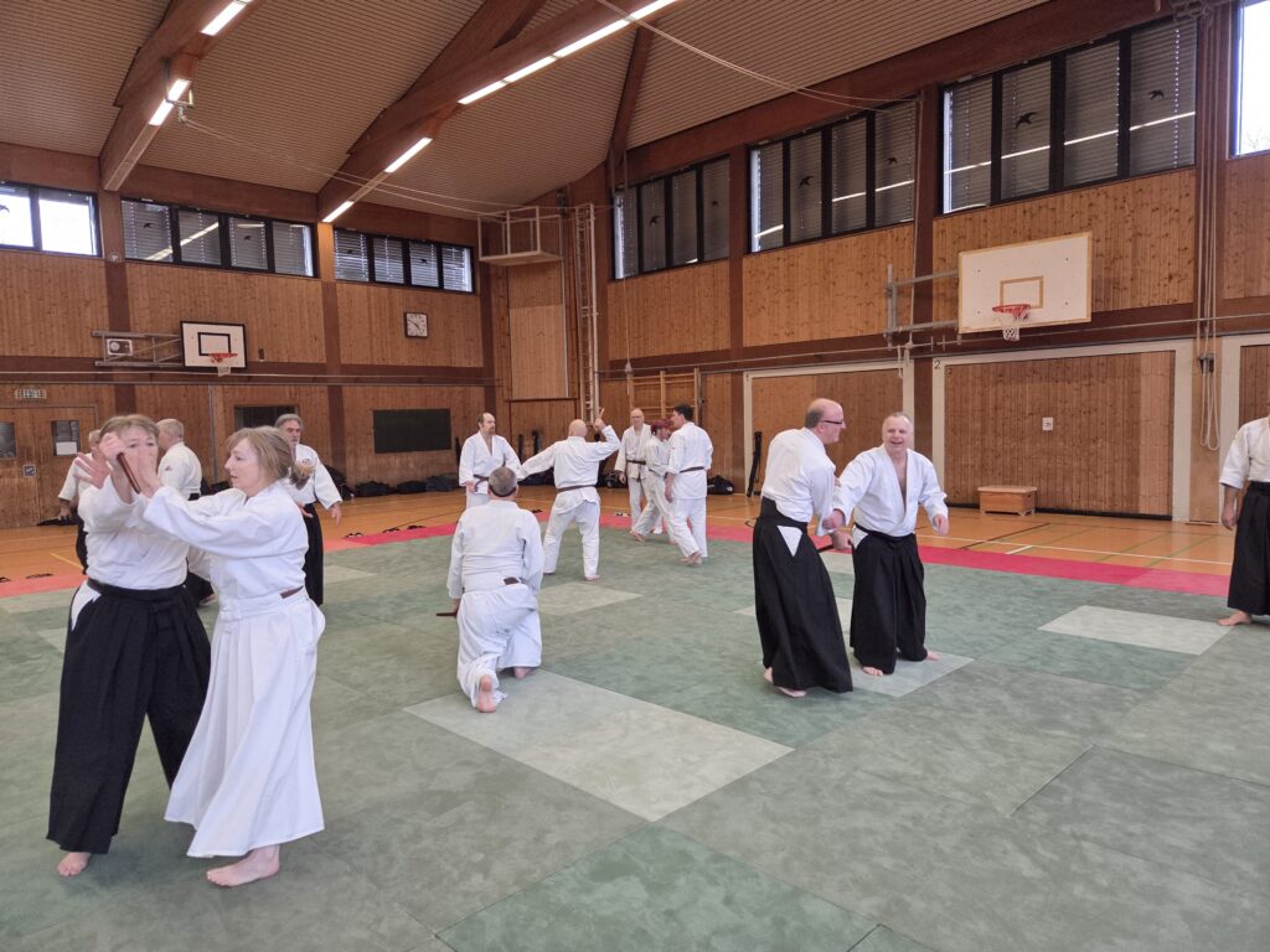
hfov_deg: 73.9
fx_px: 844
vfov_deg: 58.9
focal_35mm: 23
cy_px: 476
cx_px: 635
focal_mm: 5.4
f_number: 1.8
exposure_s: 1/100
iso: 320
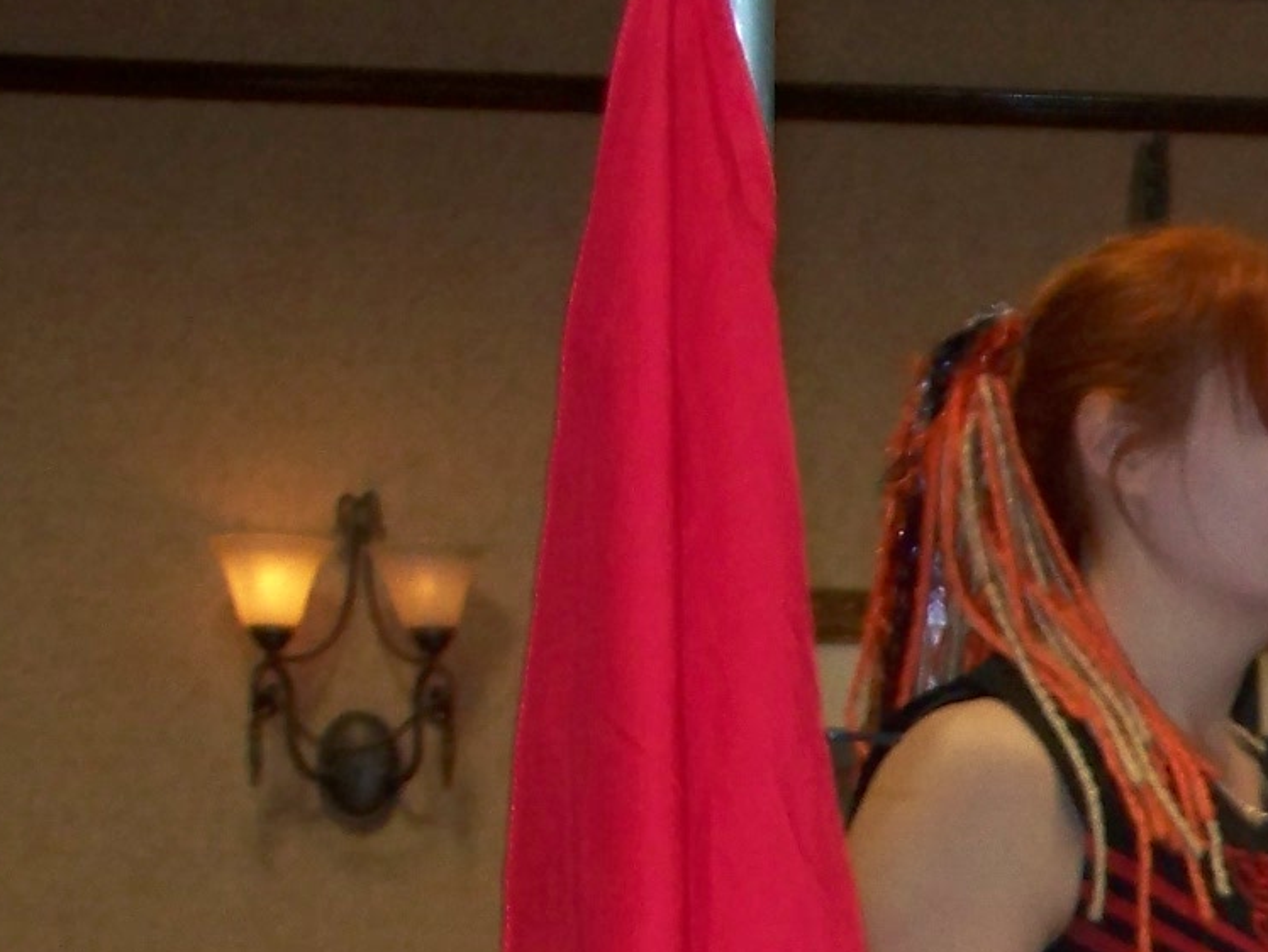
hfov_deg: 10.4
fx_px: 6524
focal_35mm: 178
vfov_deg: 8.1
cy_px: 1599
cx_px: 2377
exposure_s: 1/30
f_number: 2.9
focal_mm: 9.86
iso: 200
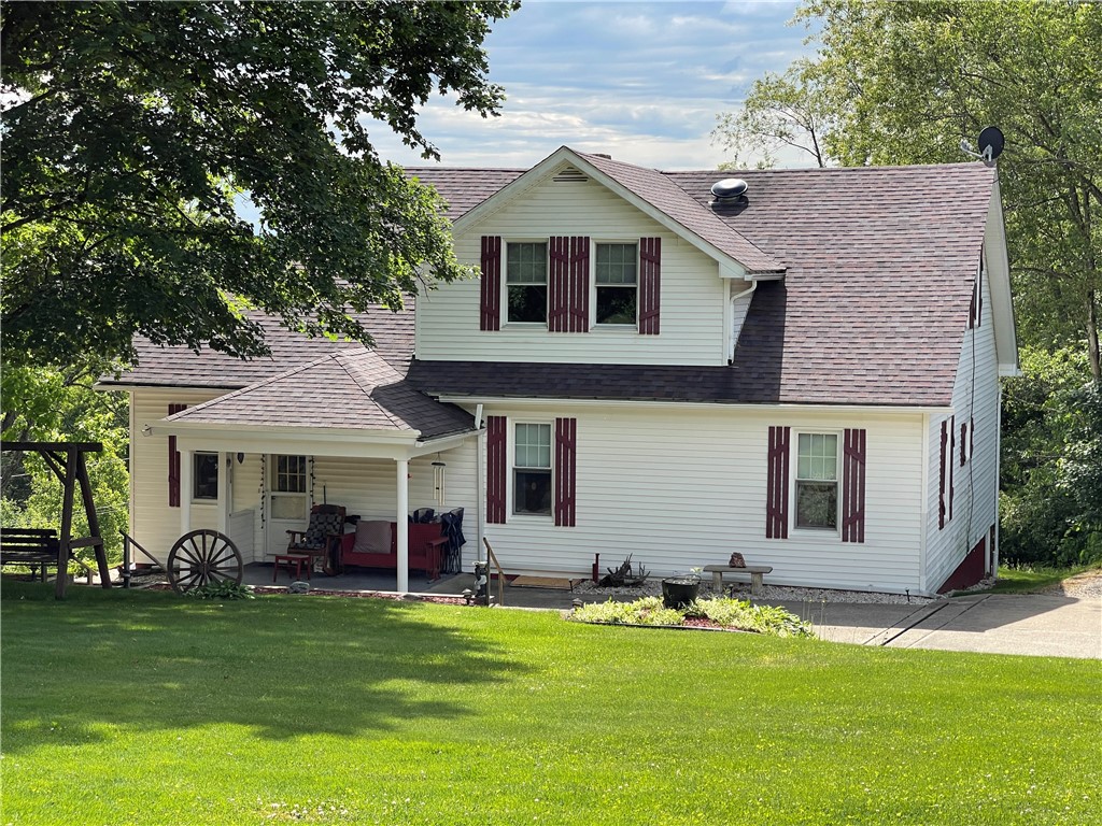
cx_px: 551
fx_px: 2037
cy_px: 413
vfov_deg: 22.9
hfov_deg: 30.3
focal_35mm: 64
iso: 20
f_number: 2.2
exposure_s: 1/774
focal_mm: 7.5
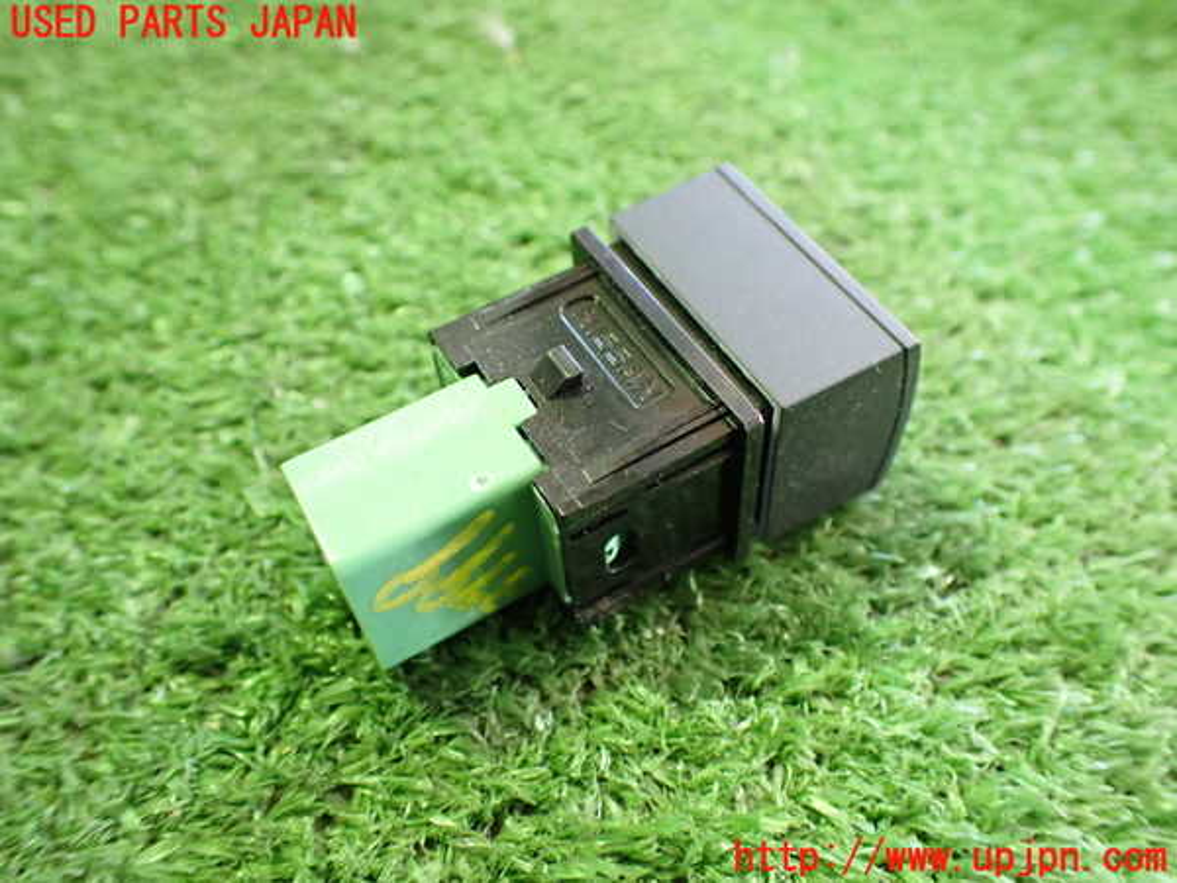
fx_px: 1020
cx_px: 588
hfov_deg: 60.0
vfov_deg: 46.8
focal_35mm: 30
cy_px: 442
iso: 800
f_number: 2.3
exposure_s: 1/30
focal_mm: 5.4
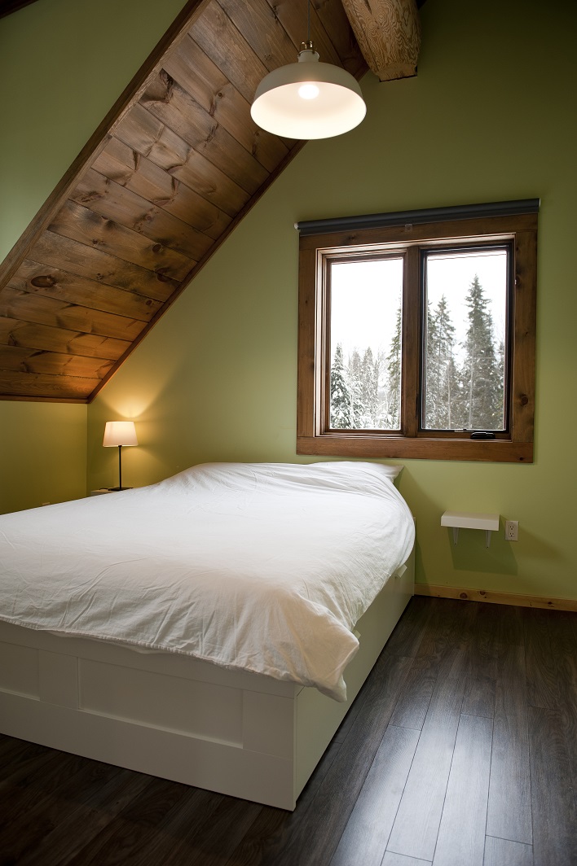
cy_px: 433
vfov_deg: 73.8
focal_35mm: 24
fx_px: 578
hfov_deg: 53.1
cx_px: 288
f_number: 4.5
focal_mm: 24
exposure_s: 1/25
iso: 200
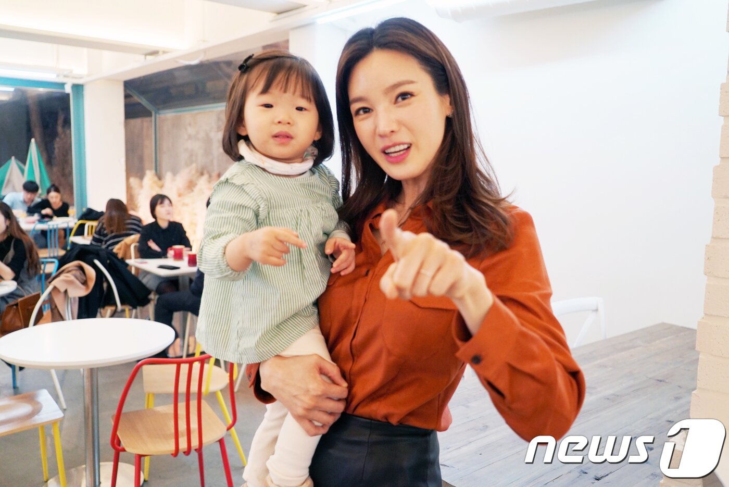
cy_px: 244
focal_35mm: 30
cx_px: 364
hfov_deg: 61.9
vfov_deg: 43.7
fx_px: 608
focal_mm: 30
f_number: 4
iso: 2000
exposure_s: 1/160
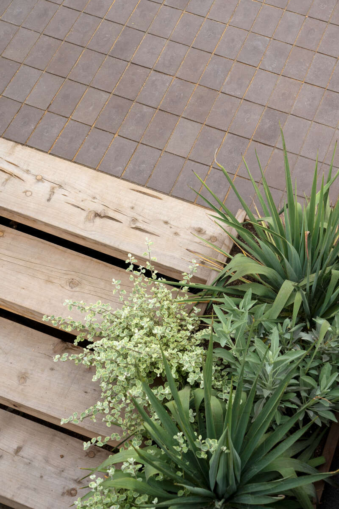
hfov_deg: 20.3
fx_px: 946
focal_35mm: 67
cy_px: 254
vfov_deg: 30.1
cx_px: 170
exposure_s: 1/640
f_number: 10
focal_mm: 67
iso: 800
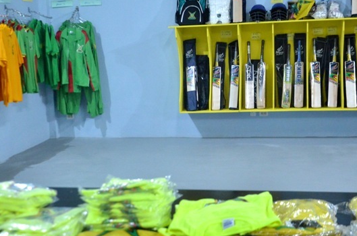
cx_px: 167
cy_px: 127
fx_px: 561
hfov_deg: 35.3
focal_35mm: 57
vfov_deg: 23.7
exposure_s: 1/100
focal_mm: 25
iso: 3200
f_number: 5.6
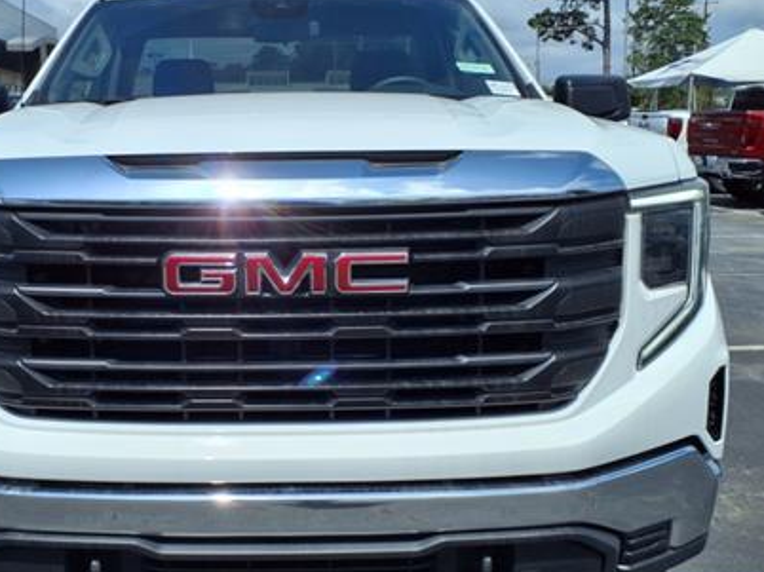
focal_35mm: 43
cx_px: 277
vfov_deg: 33.6
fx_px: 948
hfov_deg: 43.5
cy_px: 283
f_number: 1.9
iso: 40
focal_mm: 3.58
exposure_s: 1/5000
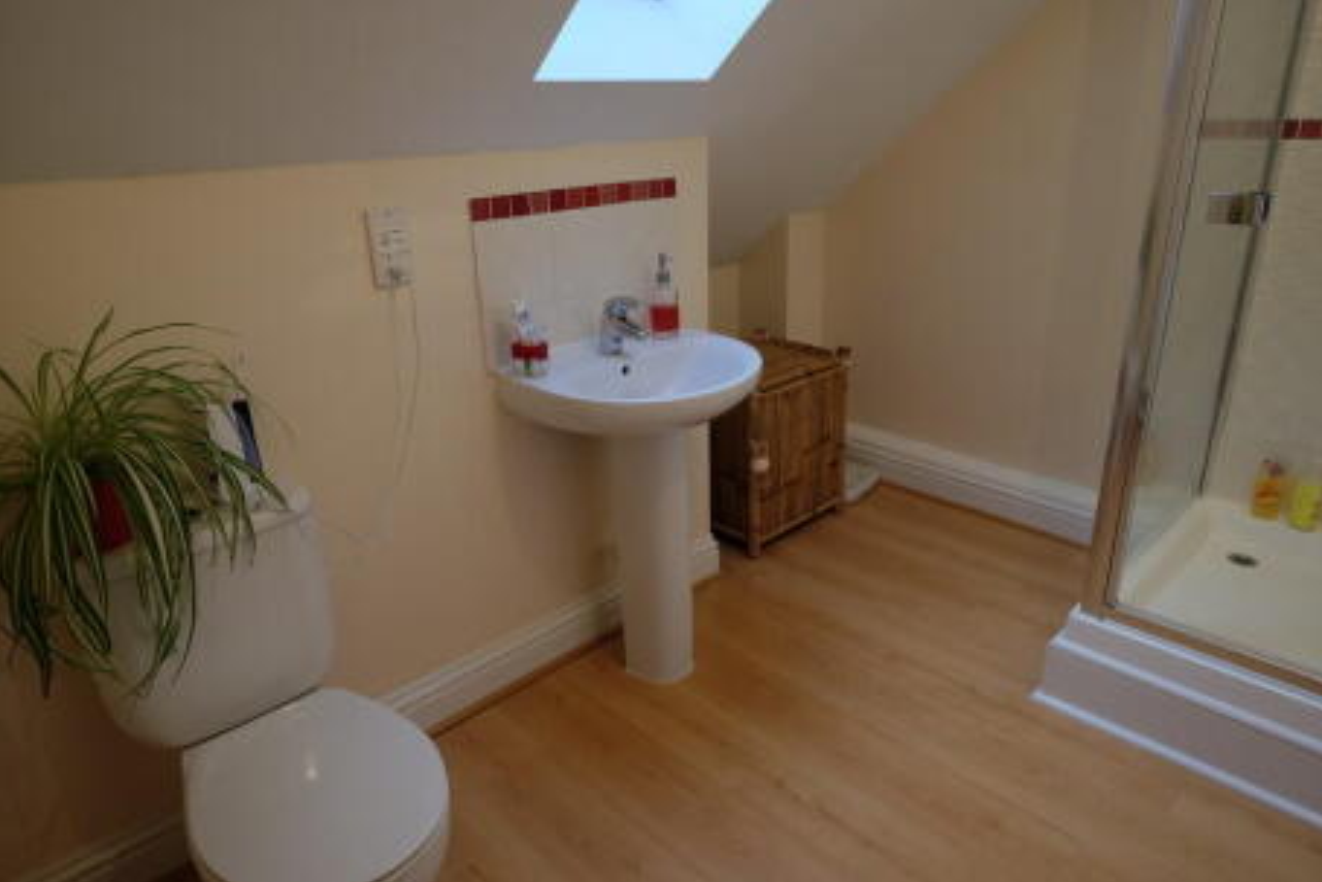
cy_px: 435
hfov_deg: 78.6
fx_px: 808
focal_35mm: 22
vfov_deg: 57.3
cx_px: 667
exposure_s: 1/60
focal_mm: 14
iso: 800
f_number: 4
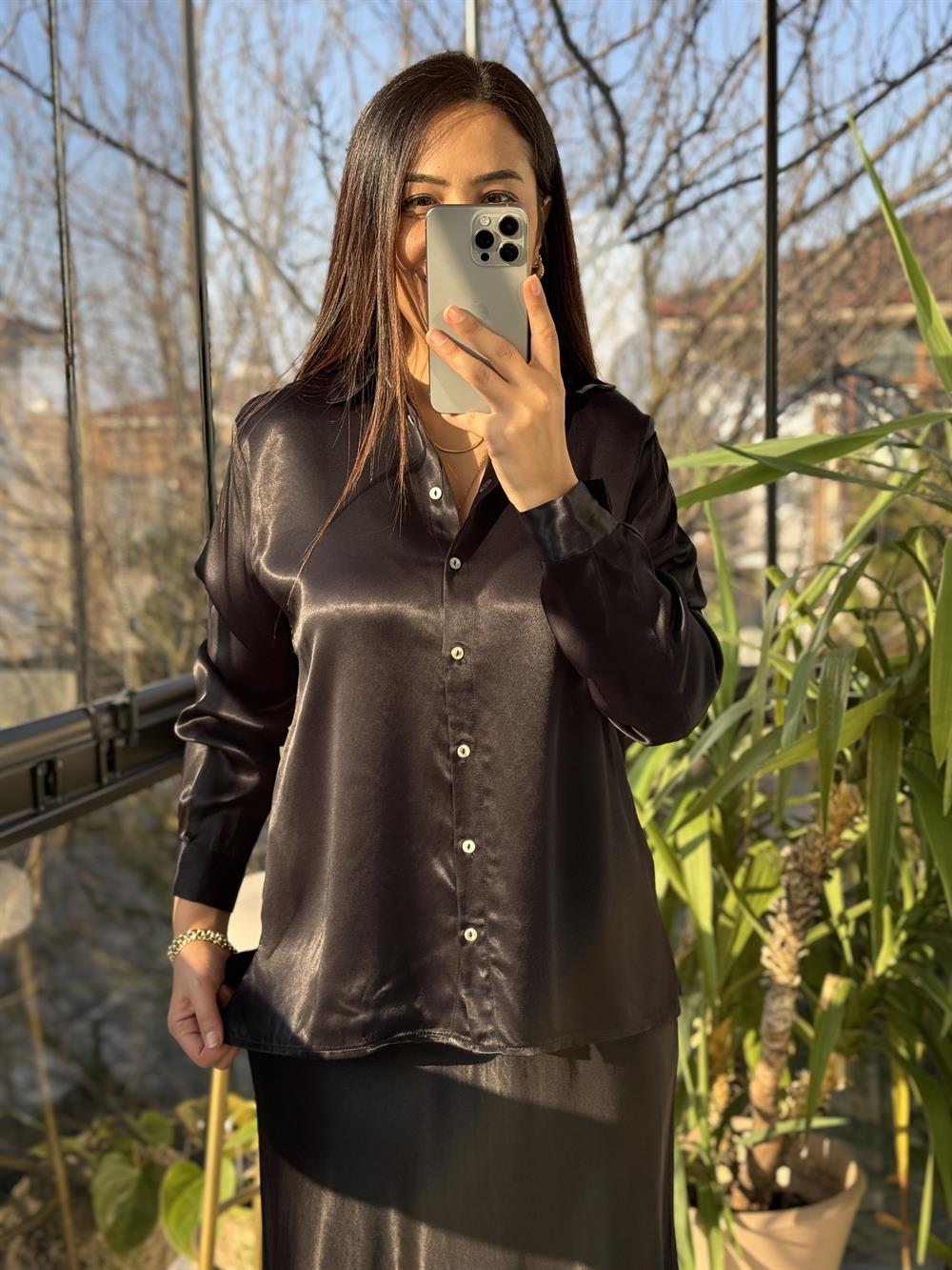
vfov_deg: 39.7
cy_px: 635
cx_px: 476
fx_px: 1760
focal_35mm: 48
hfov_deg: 30.3
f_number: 1.78
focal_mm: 6.76
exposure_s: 1/388
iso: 64
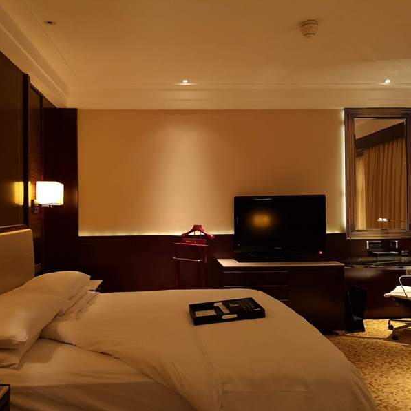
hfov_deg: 51.0
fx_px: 430
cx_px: 186
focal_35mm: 32
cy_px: 205
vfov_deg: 51.1
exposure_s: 1/33.3
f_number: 1.8
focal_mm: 3.95
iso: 640
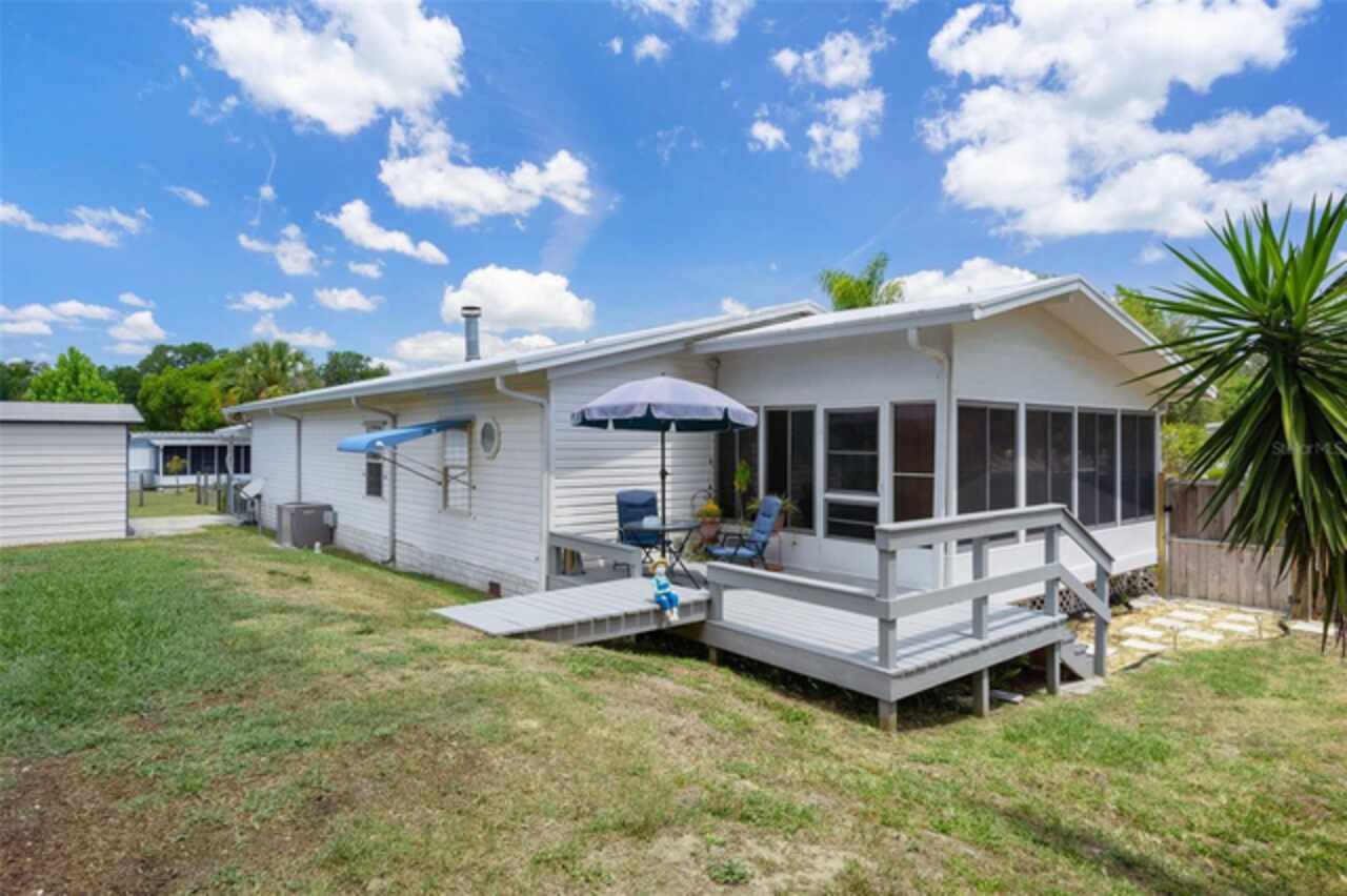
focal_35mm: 20
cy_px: 448
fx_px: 748
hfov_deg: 84.0
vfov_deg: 61.9
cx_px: 674
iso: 400
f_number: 8
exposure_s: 1/320
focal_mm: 20
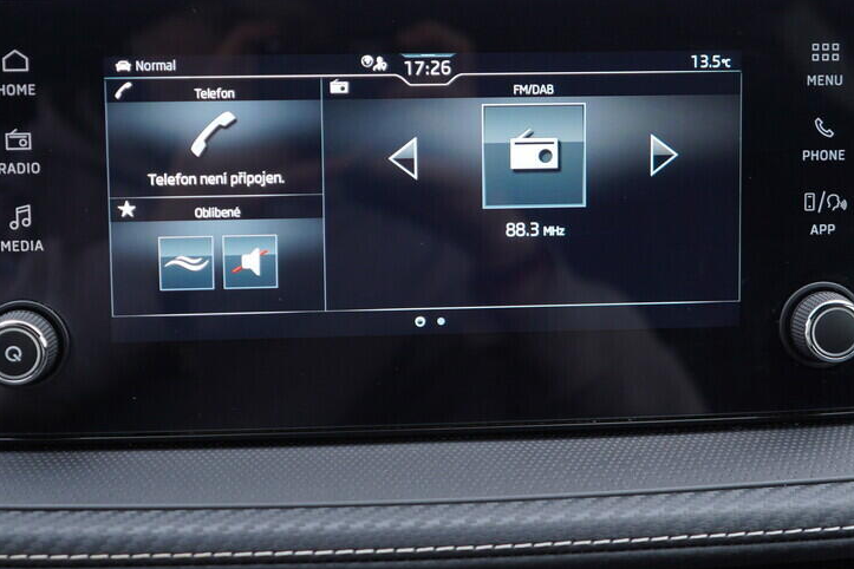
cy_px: 193
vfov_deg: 26.3
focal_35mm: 51
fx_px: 1210
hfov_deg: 38.9
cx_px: 411
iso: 125
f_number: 2.8
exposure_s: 1/40
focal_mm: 24
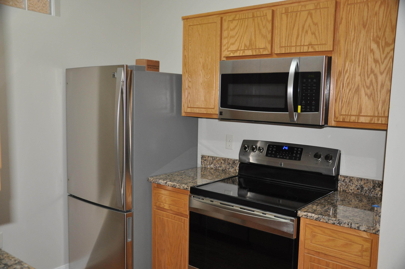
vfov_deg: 39.9
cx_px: 202
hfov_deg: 57.3
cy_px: 134
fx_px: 371
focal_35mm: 33
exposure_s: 1/60
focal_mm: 22
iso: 800
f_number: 3.8
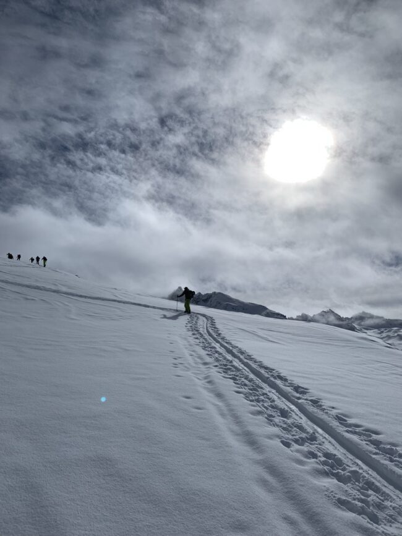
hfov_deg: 53.1
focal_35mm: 26
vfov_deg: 67.3
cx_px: 201
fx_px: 403
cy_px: 268
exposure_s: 1/21739
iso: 25
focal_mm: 4.25
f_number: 1.8
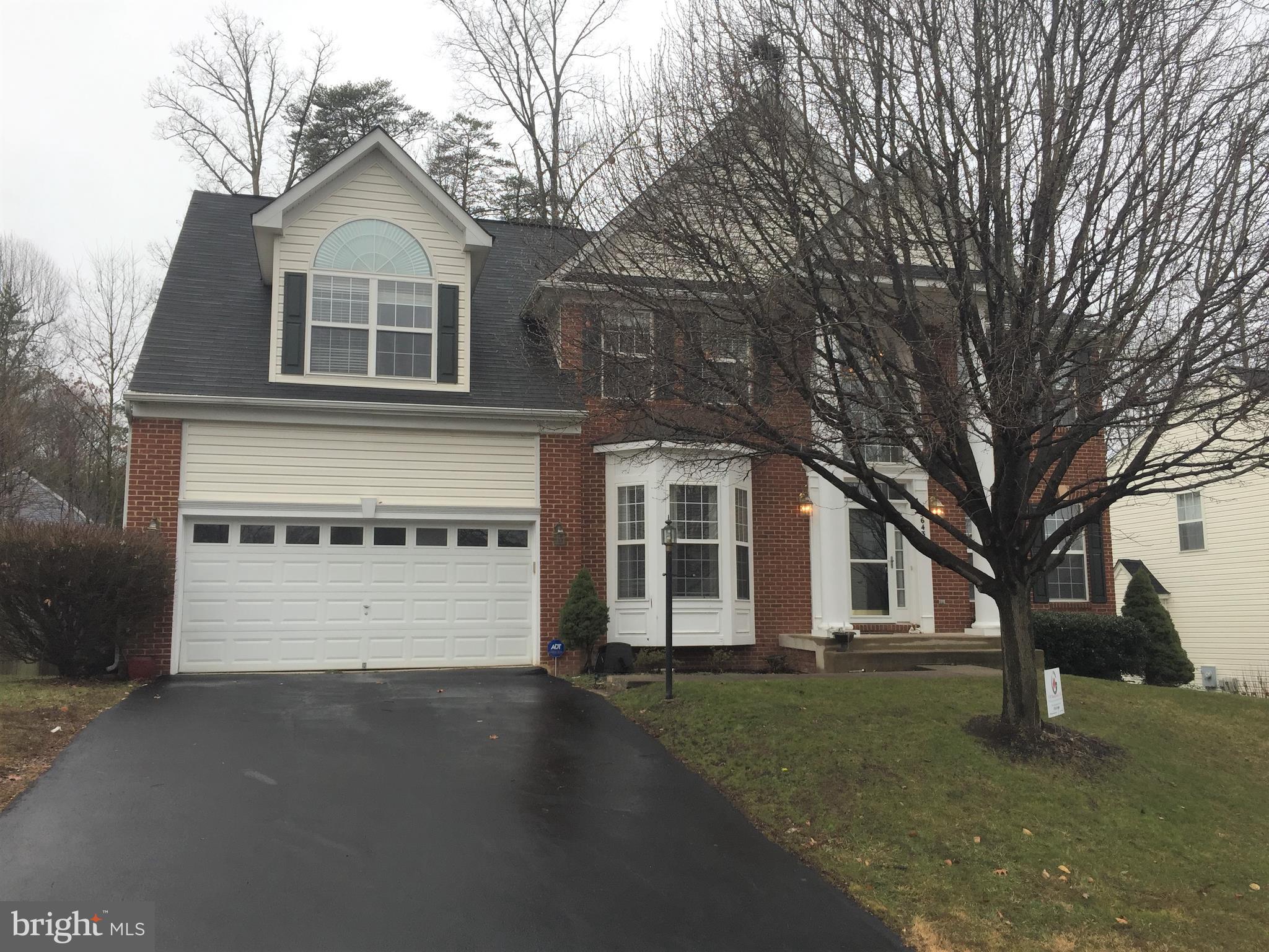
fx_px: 1063
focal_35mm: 29
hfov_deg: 61.7
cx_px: 634
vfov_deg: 48.2
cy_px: 476
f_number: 2.2
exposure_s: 1/408
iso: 32
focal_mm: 4.15
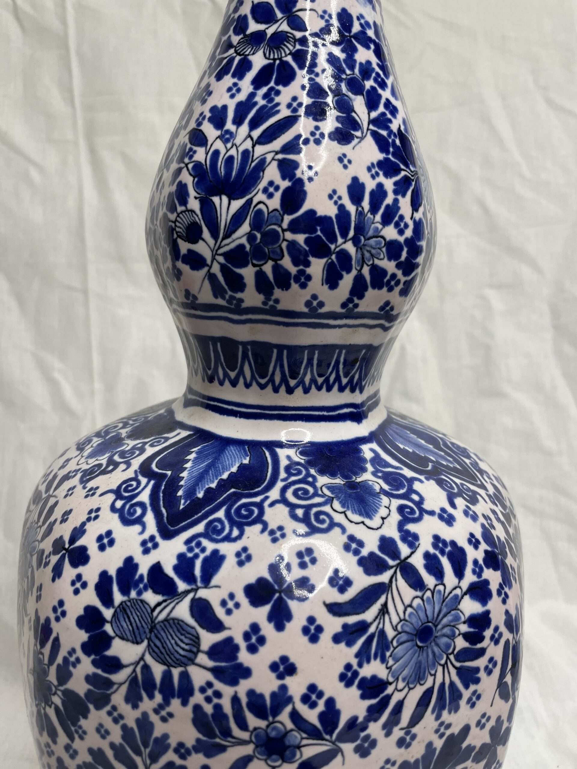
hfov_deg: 53.1
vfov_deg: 67.3
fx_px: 578
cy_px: 384
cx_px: 288
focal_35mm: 26
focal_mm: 4.2
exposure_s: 1/359
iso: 50
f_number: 1.6
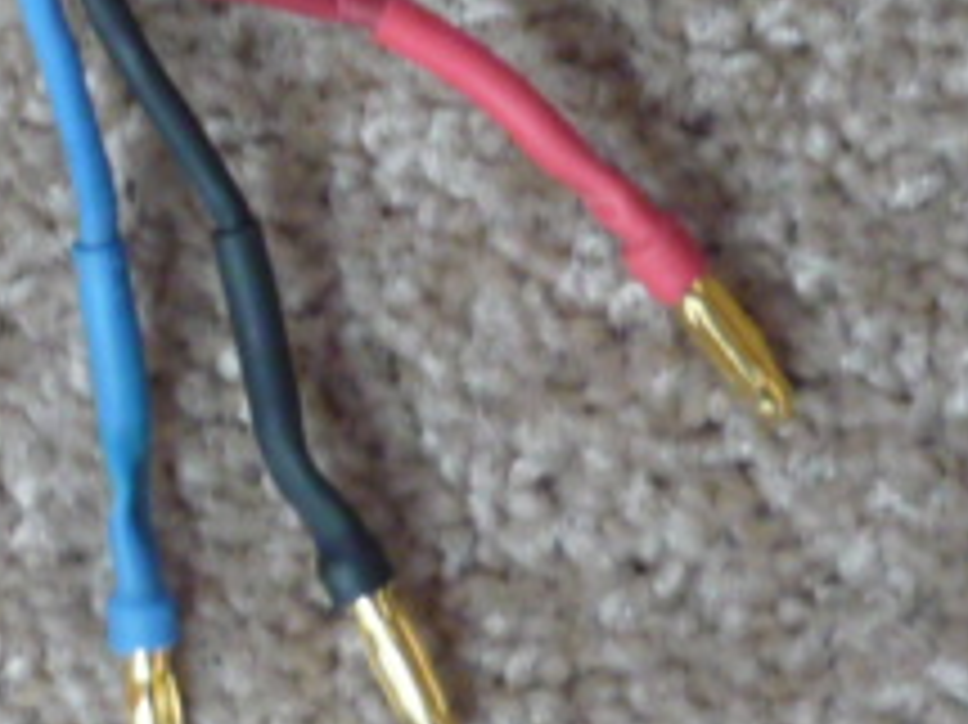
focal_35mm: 182
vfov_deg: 8.0
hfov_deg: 10.8
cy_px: -229
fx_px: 5087
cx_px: 72
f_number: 2.9
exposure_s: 1/13
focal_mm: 6.3
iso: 400
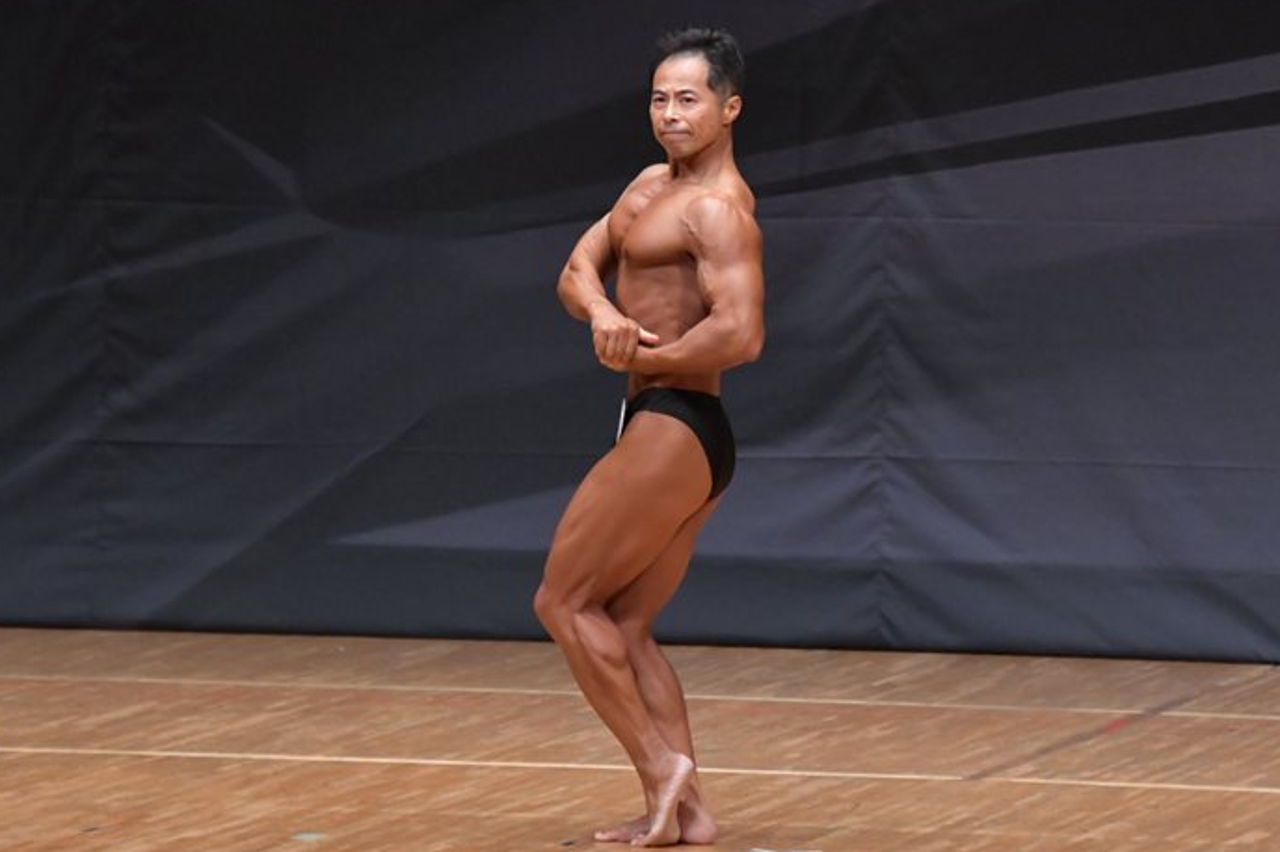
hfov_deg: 6.4
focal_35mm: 321
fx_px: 11407
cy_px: 426
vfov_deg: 4.3
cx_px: 695
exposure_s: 1/400
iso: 6400
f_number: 5.6
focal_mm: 190
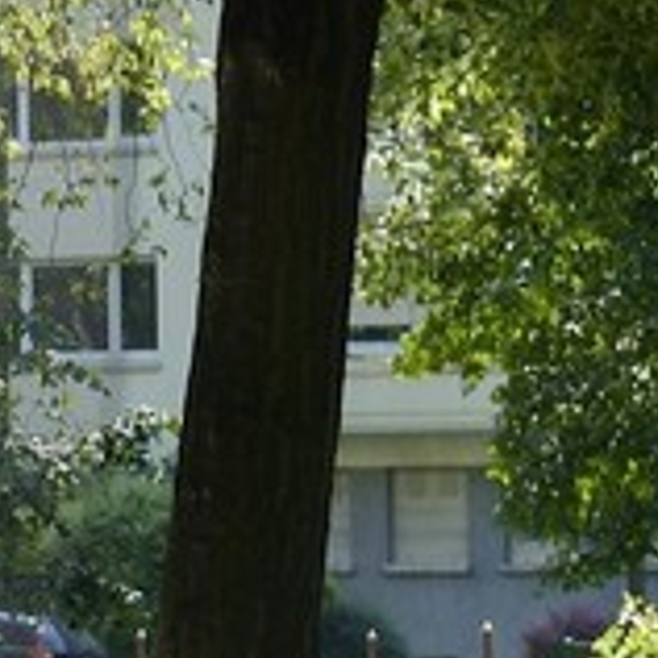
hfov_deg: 3.9
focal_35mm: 431
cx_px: -1608
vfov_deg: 4.1
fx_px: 9269
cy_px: 175
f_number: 3.5
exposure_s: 1/400
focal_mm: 50
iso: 200
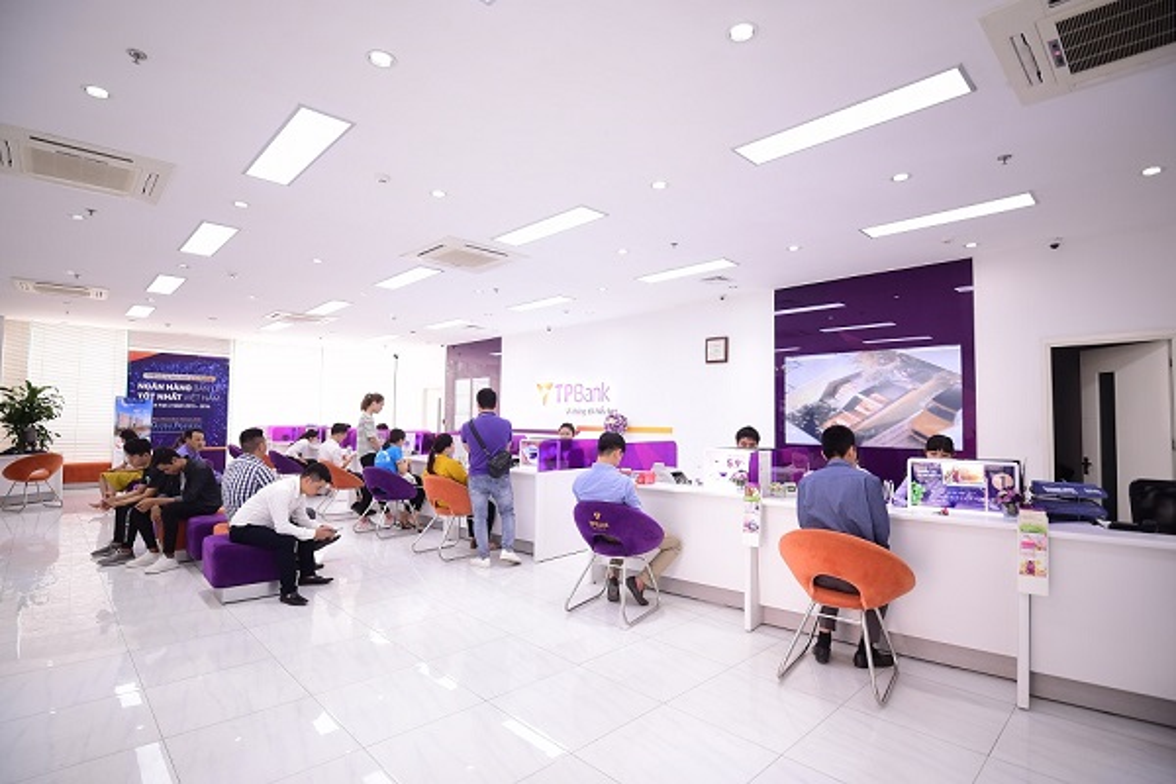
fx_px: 555
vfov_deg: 70.4
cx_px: 588
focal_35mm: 17
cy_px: 392
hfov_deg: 93.3
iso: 400
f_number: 2.8
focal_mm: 17
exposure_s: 1/80
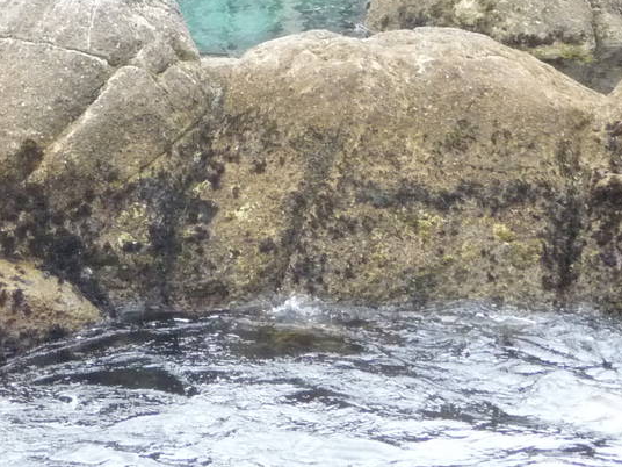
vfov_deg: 3.9
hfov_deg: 5.2
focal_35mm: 382
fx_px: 6864
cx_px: 165
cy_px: -173
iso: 400
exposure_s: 1/400
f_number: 4.7
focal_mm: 21.8
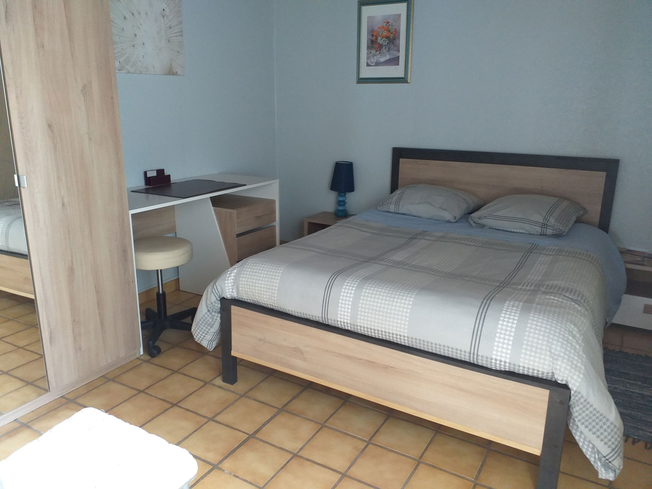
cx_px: 326
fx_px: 490
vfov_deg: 53.1
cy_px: 244
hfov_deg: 67.3
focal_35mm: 26
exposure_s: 1/33
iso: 160
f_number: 1.9
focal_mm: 3.6
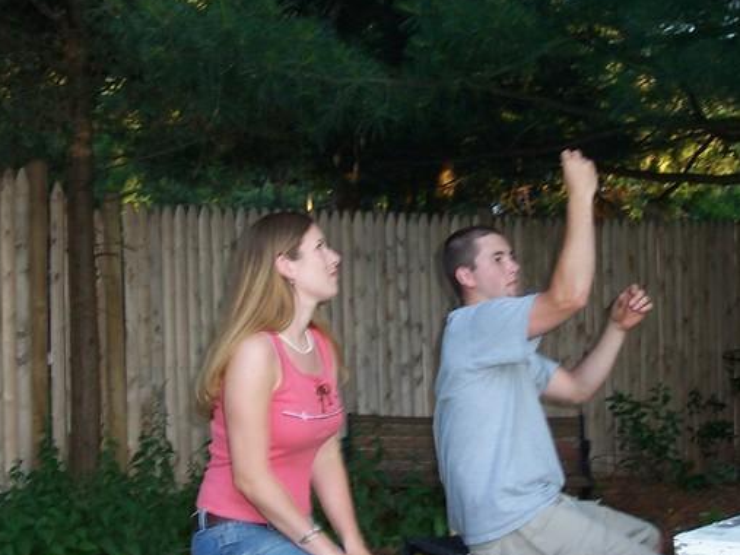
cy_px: 320
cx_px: 407
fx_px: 1539
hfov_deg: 27.0
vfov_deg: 20.4
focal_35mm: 72
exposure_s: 1/60
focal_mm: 8.6
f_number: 3.4
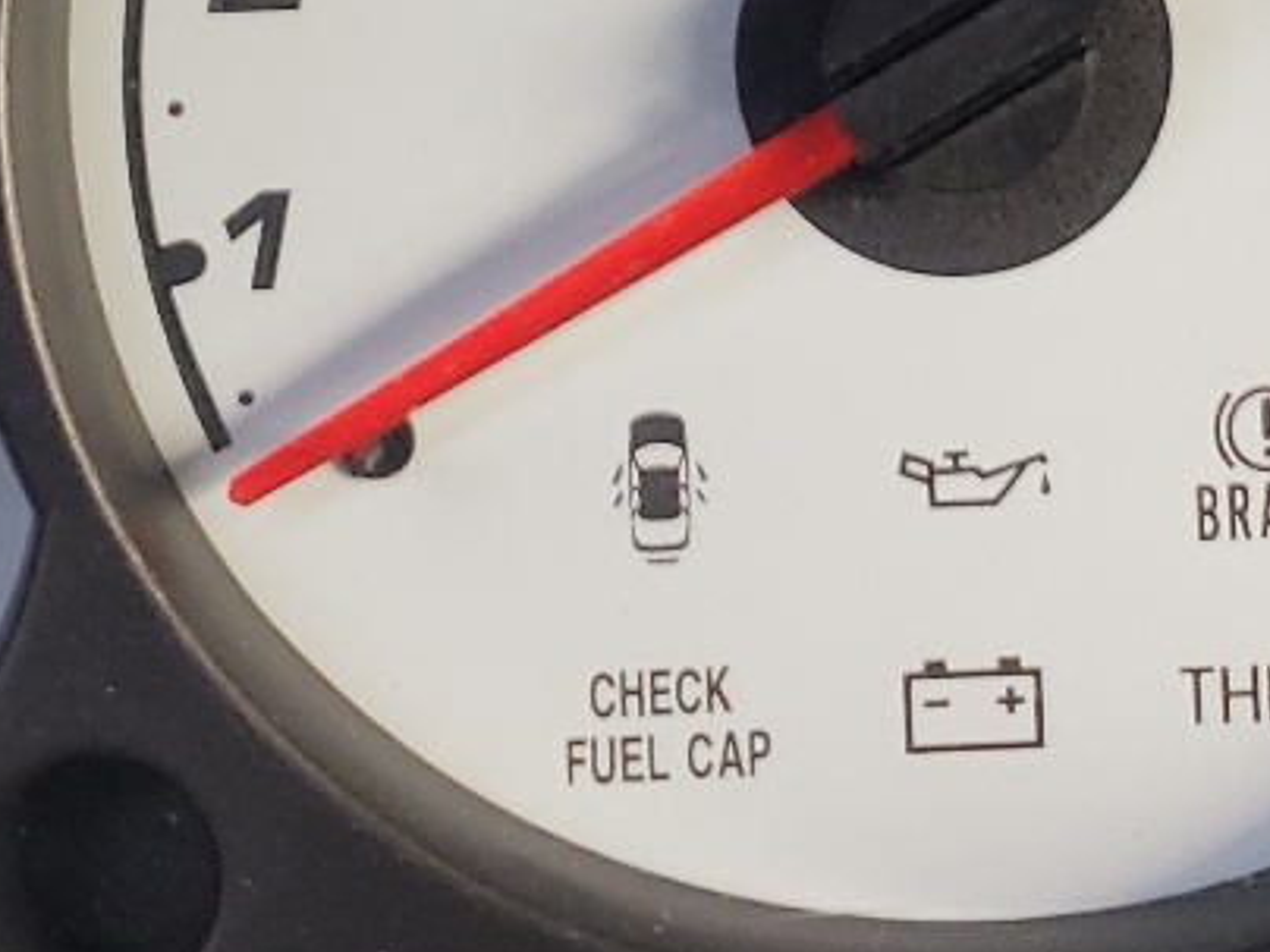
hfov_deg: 19.0
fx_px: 3779
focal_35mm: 103
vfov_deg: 13.9
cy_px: -189
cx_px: 905
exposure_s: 1/120
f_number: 1.5
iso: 73
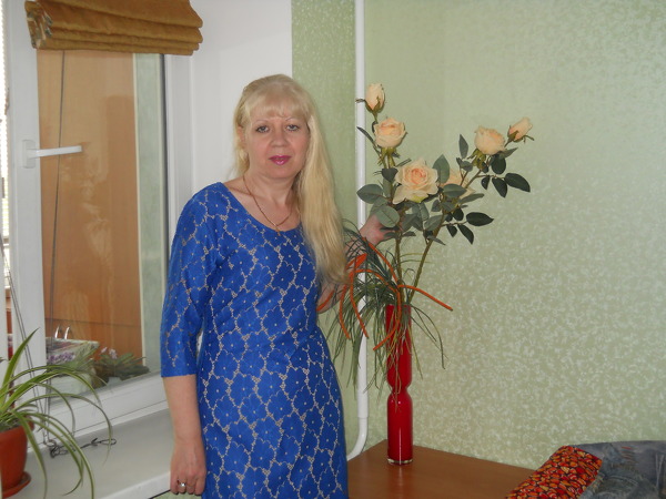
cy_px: 250
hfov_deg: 45.8
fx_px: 789
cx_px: 333
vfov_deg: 35.1
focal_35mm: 41
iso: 200
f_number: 3.1
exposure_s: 1/30
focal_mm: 6.72
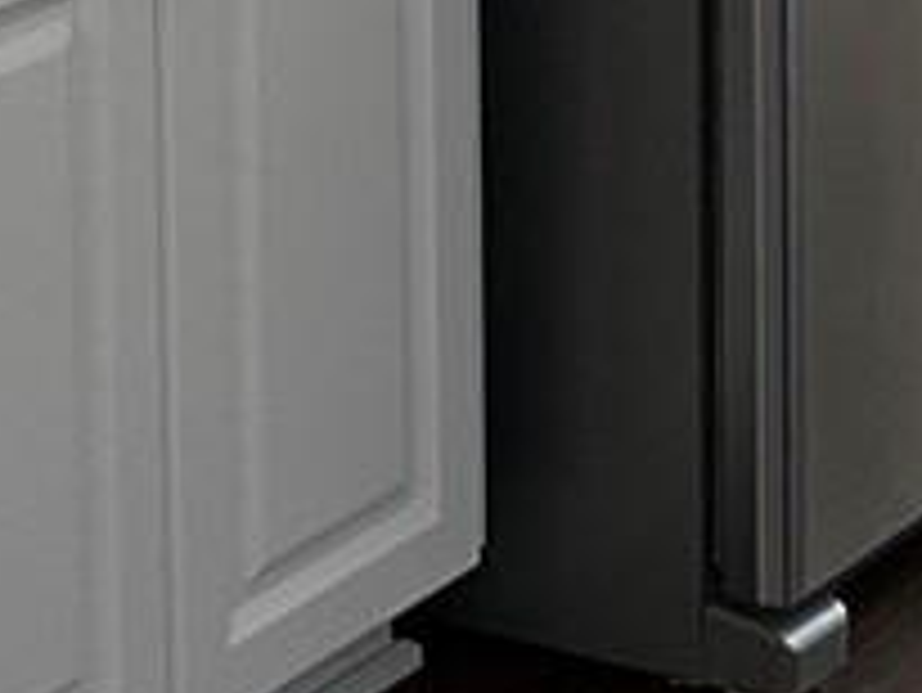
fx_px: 4984
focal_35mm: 187
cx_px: 828
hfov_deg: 10.5
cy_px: -796
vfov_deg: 7.6
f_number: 1.78
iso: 200
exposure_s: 1/121
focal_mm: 6.86
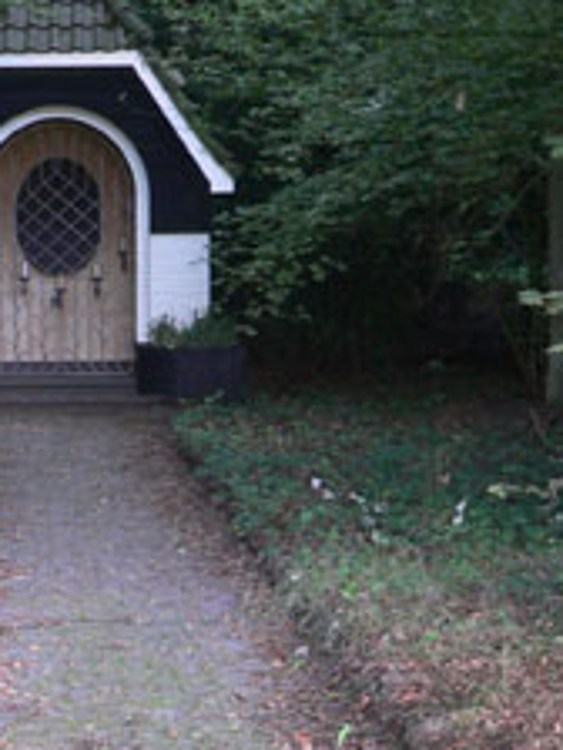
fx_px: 2385
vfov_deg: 17.8
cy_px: 519
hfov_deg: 13.1
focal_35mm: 110
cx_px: -114
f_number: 2.8
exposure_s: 1/20
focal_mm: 6.8
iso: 100
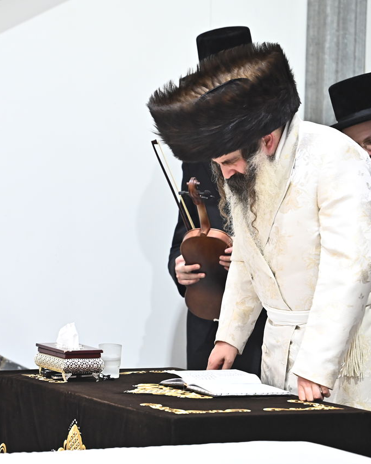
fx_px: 3610
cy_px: 215
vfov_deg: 7.4
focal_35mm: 263
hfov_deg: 5.9
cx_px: 118
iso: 3200
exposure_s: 1/200
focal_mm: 170
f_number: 3.5
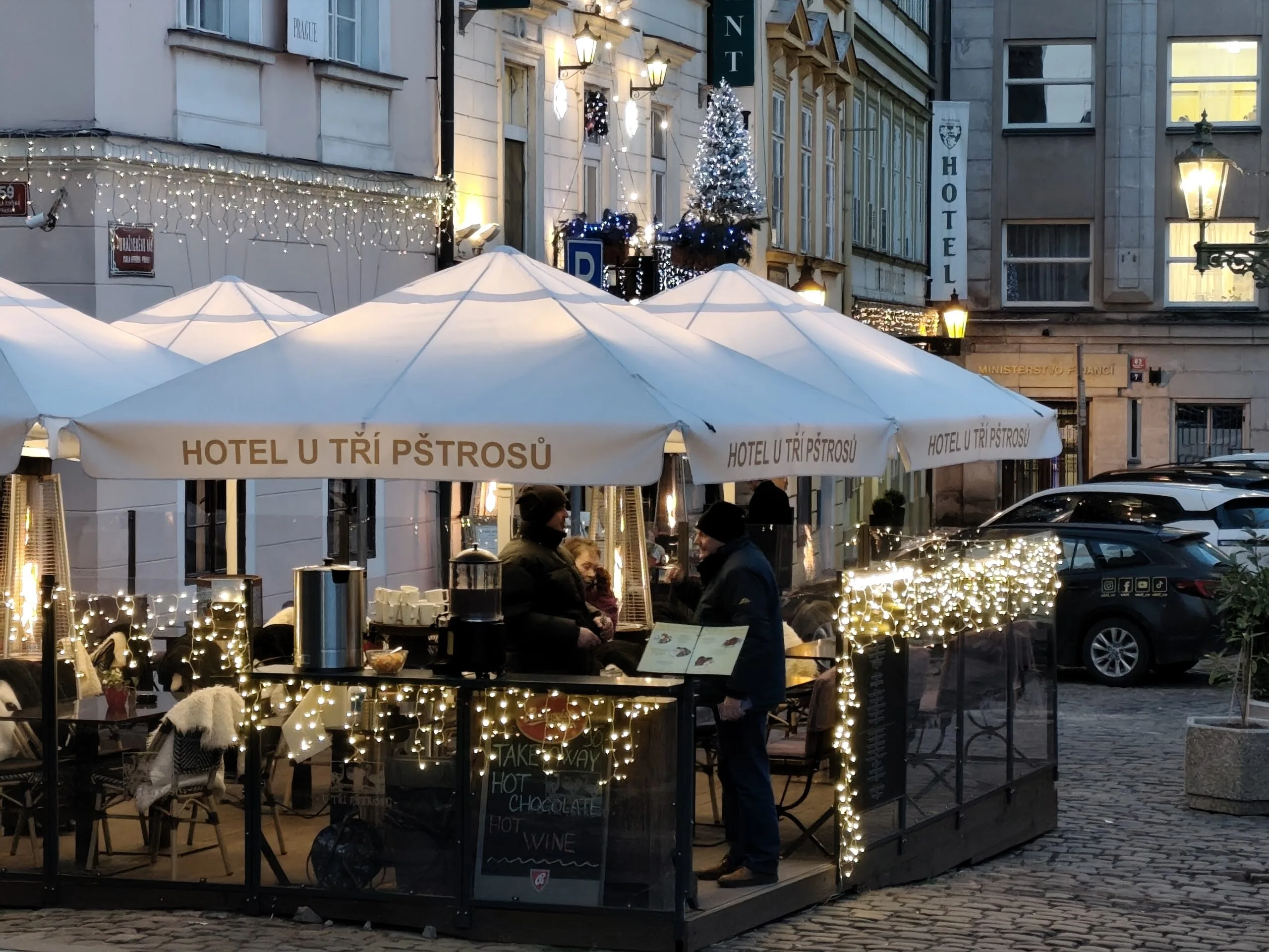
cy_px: 476
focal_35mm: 92
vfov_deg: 16.1
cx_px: 634
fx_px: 3373
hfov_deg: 21.3
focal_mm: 6.19
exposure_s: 1/46.5
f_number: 1.65
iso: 500
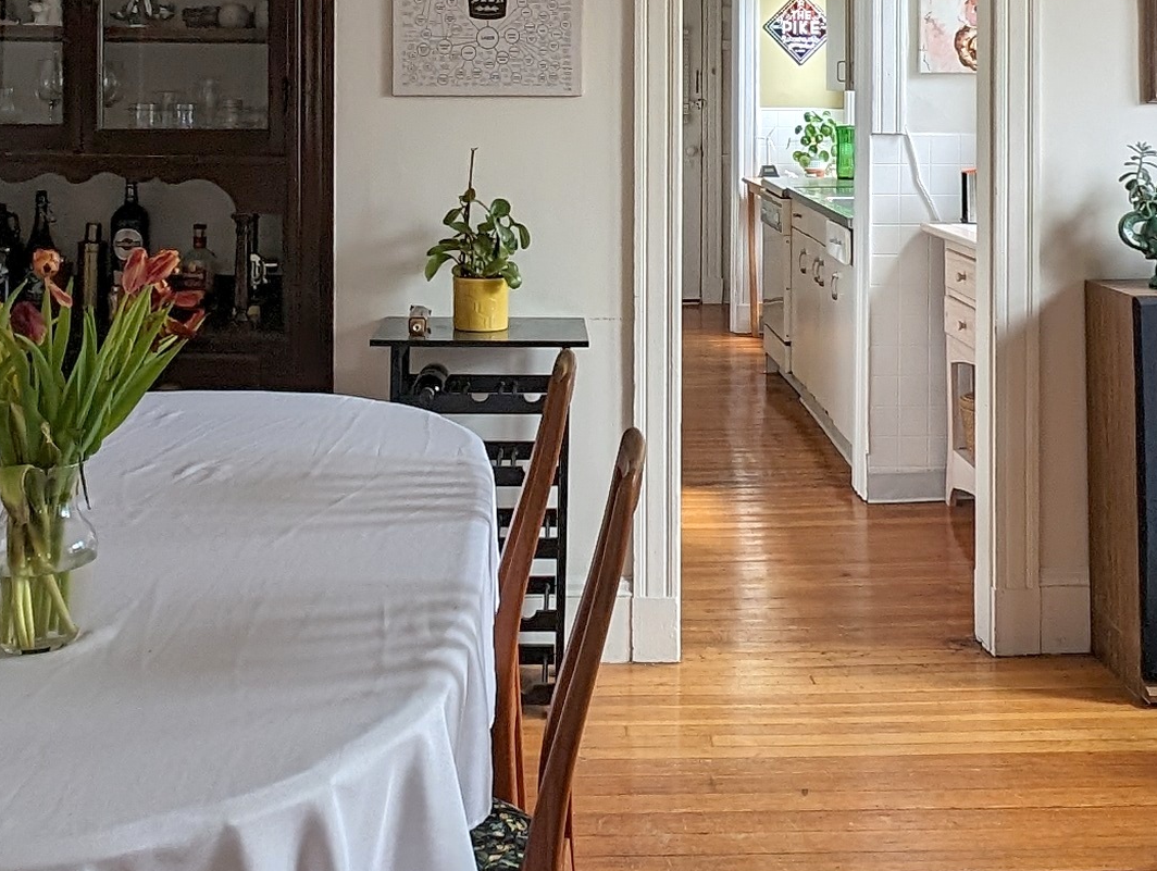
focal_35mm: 46
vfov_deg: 30.0
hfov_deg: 41.2
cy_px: 62
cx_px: 606
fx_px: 1540
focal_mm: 2.23
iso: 38
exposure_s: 1/151
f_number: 1.95
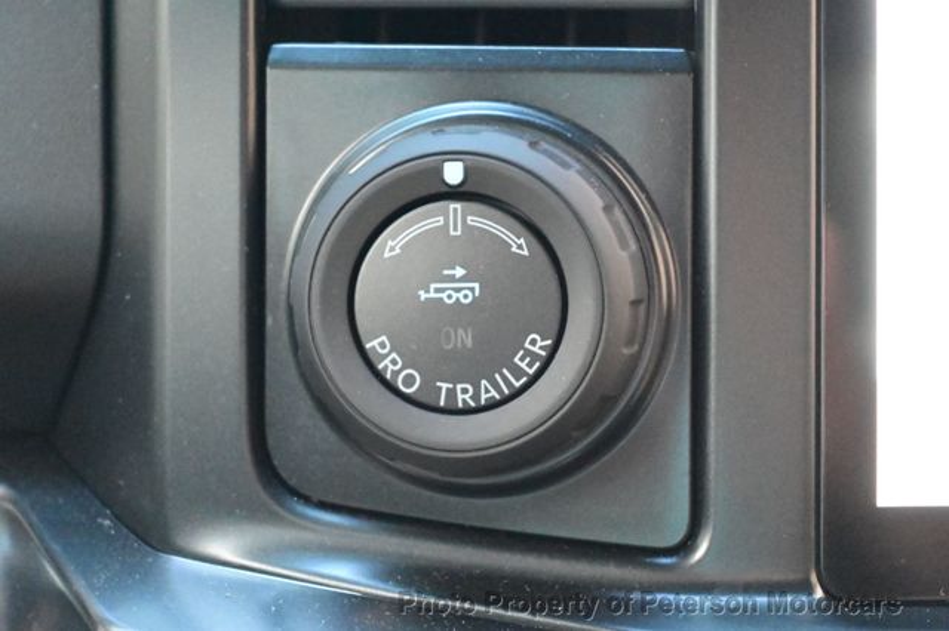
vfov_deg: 18.2
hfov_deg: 27.0
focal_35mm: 75
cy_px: 316
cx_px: 474
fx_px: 1976
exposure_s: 1/80
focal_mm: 50
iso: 14400
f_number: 6.3
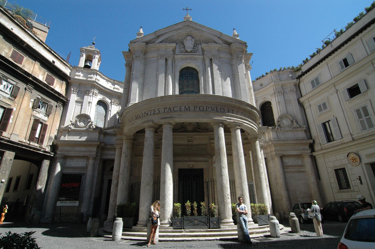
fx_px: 187
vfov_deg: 67.3
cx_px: 188
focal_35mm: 18
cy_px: 124
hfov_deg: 90.1
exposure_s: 1/500
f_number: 11
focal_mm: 12
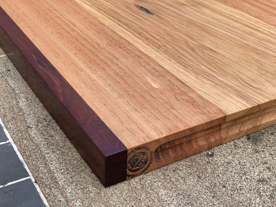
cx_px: 138
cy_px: 104
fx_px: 415
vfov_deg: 28.0
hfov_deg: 36.8
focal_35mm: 52
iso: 16
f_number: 2.4
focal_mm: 6
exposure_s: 1/234
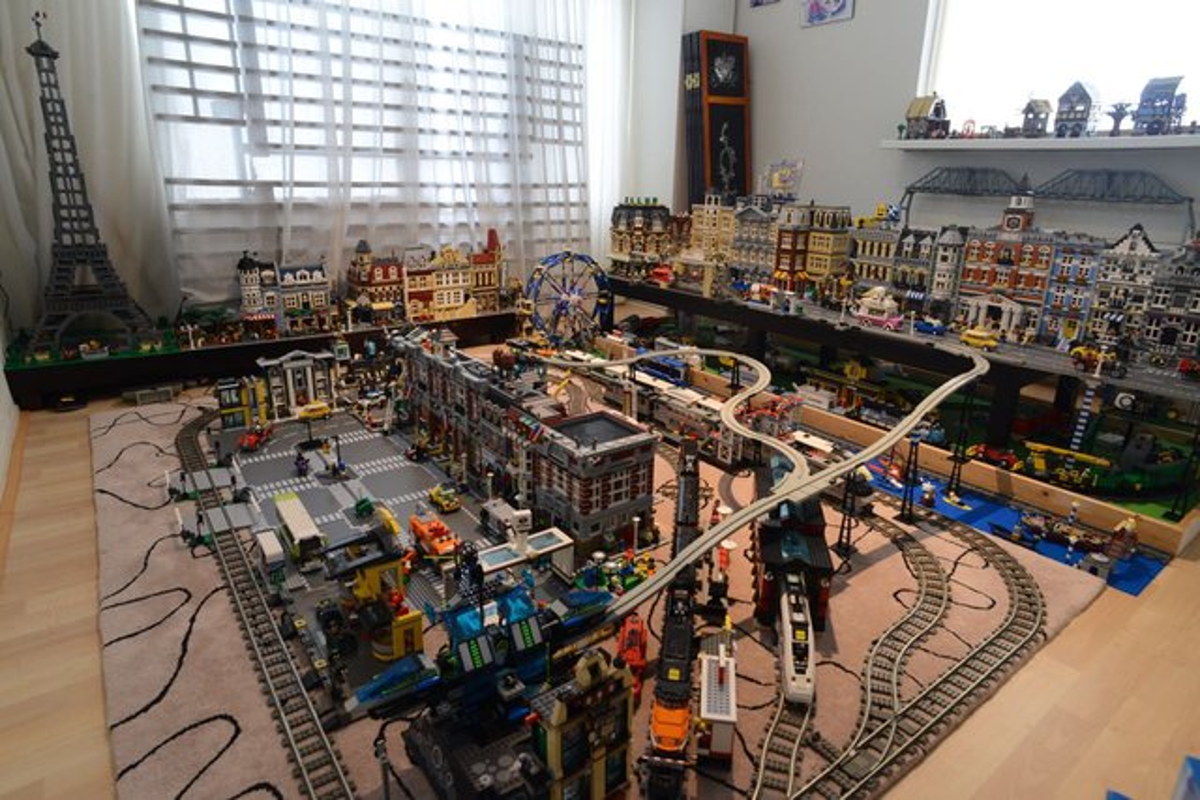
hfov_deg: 84.0
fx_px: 667
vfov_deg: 62.0
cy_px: 400
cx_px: 600
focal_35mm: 20
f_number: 8
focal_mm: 20
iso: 2000
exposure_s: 1/20
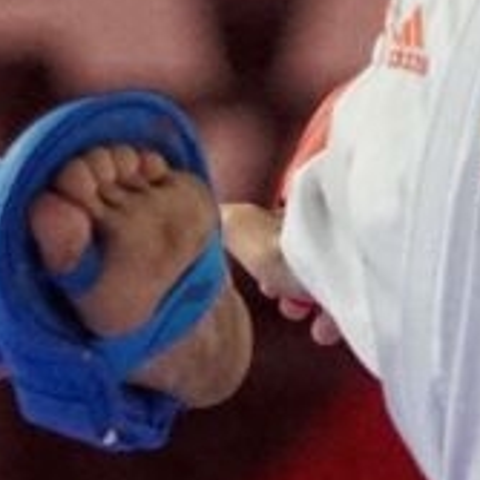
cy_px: 115
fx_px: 32412
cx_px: -92
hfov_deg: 0.8
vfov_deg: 0.8
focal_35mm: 2066
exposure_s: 1/2000
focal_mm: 150
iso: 3200
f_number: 2.8
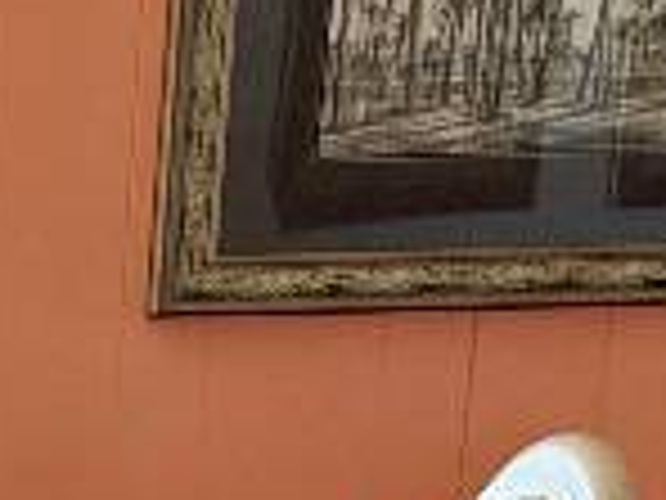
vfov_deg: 9.4
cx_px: -846
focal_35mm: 149
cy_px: 980
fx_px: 2867
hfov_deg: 11.4
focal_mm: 5.96
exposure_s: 1/120
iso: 200
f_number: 1.6
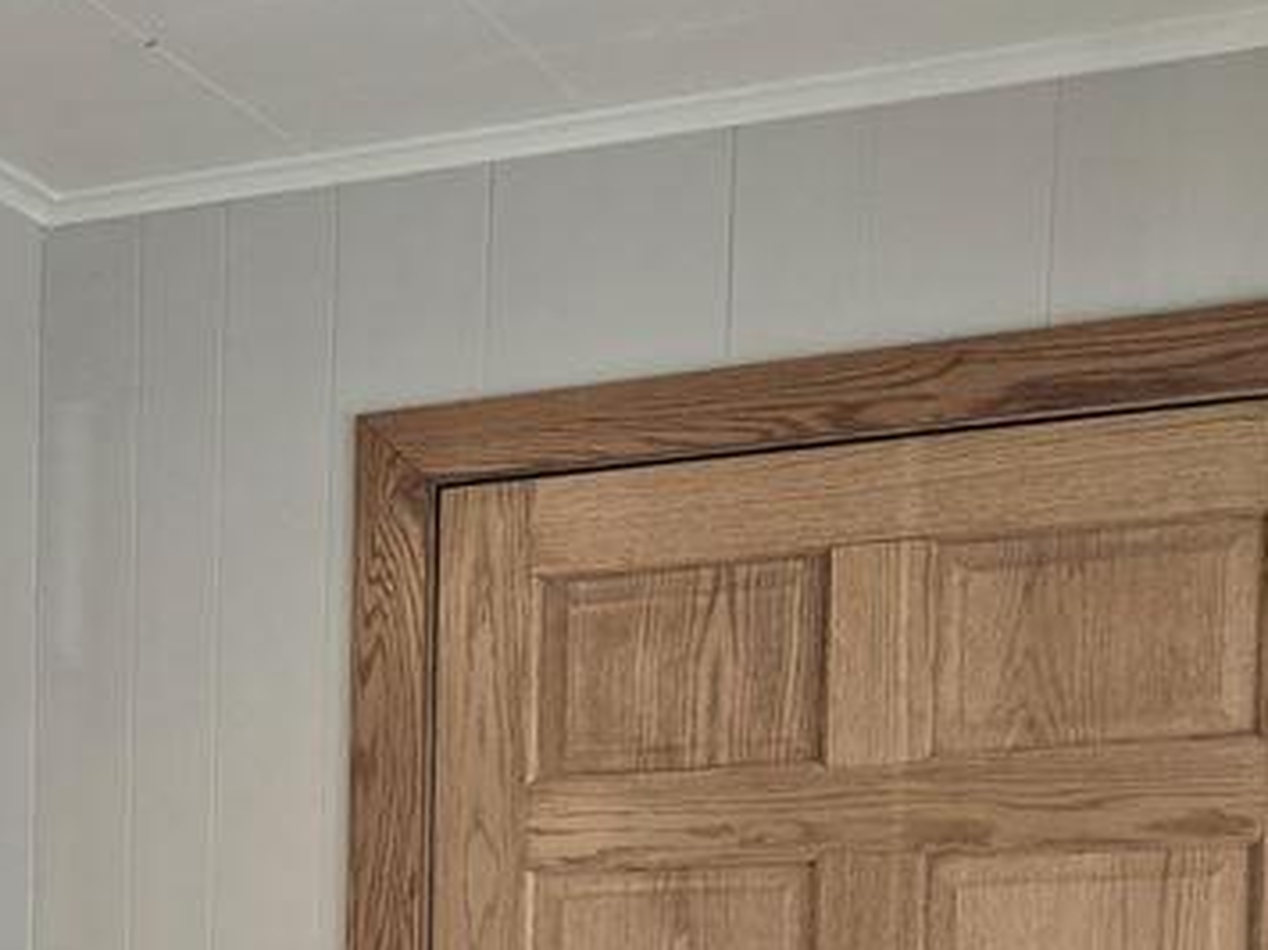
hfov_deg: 20.4
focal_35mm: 83
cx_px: -604
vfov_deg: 16.7
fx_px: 3039
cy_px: 1243
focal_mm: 6.3
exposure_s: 1/182
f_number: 1.7
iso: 160
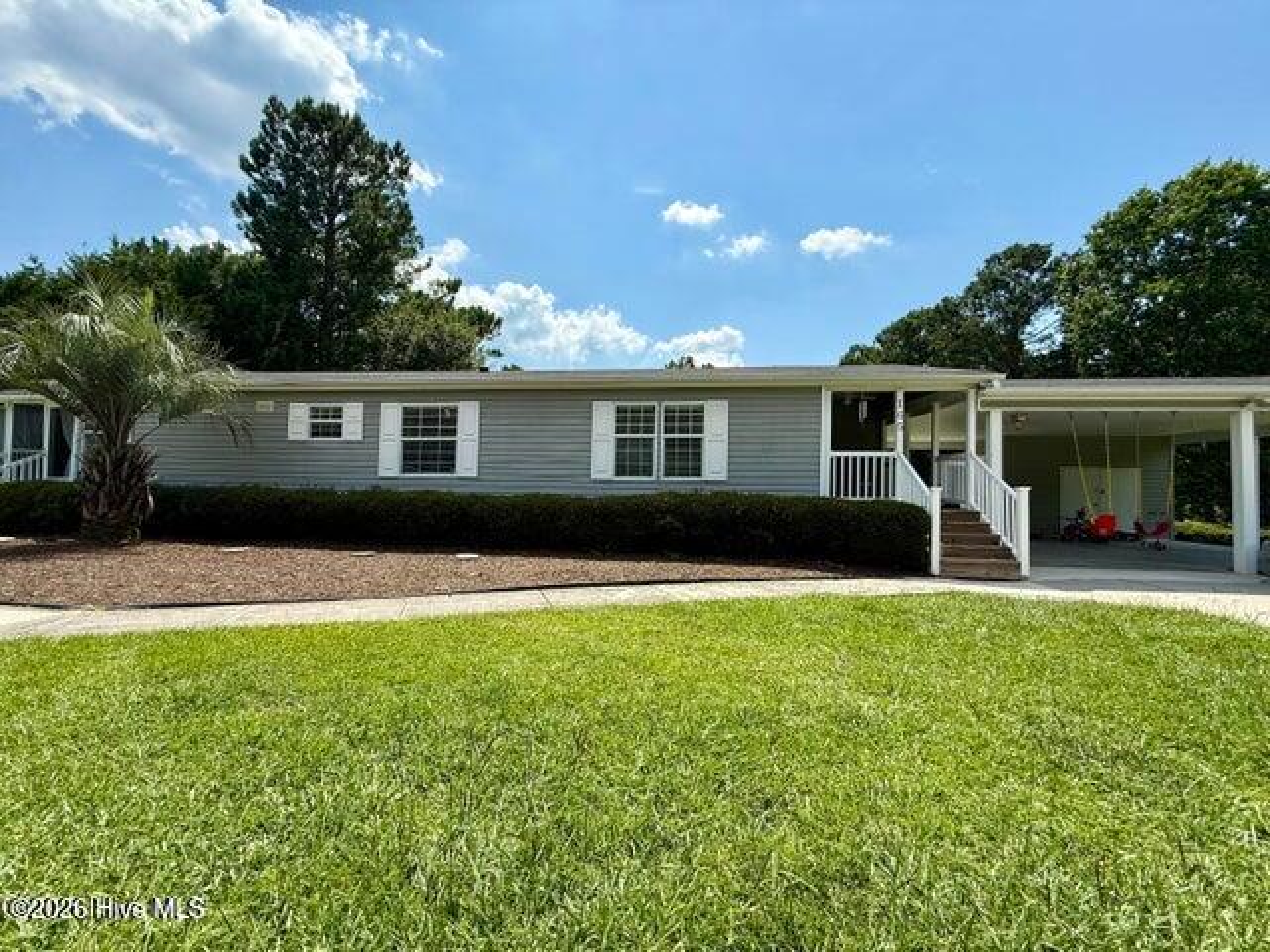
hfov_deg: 102.1
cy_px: 476
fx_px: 514
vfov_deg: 85.7
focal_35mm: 14
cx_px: 635
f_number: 2.2
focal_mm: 2.22
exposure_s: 1/2237
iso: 50
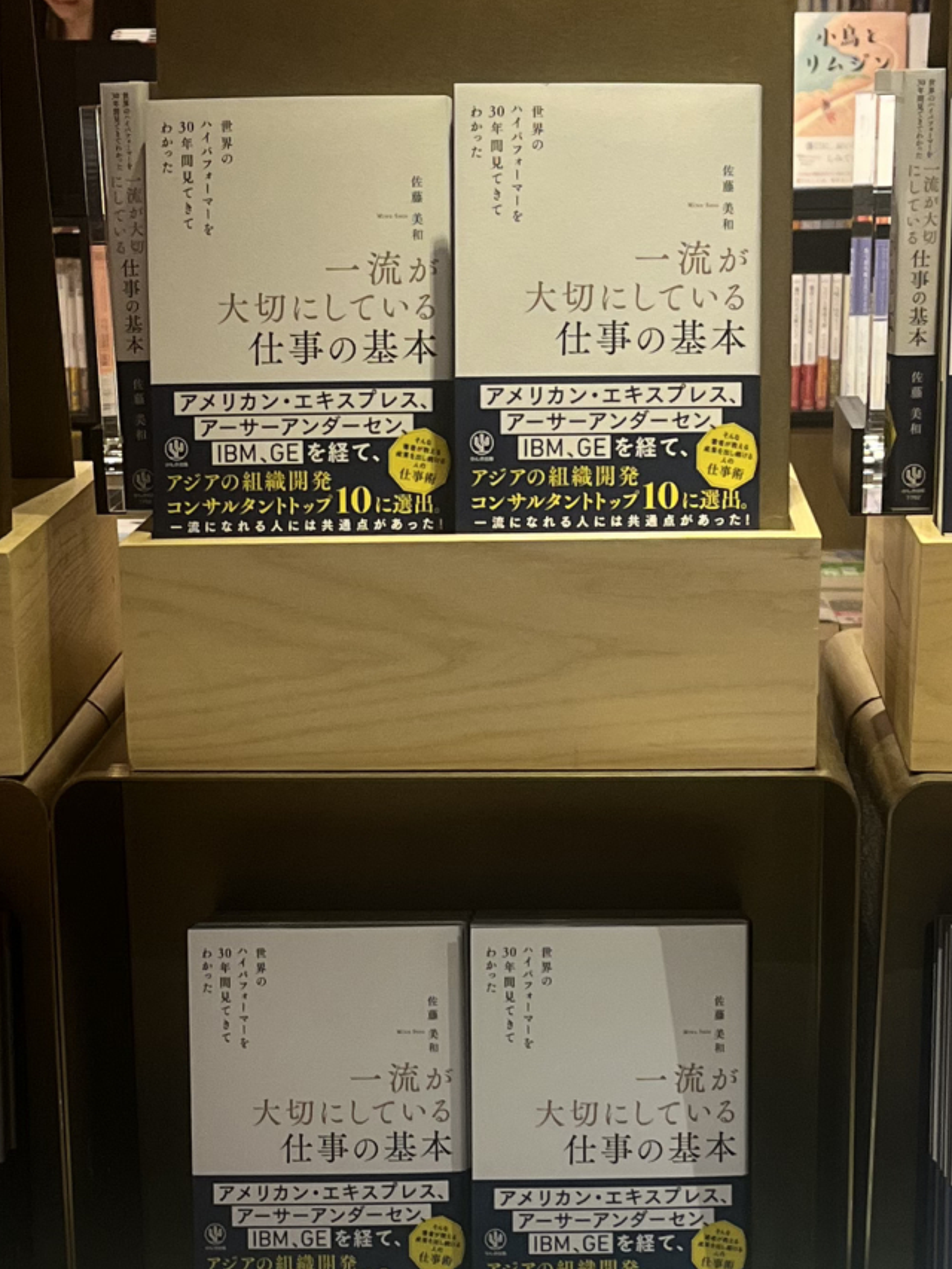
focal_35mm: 78
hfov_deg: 18.9
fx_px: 2859
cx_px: 372
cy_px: 927
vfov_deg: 24.8
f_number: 1.6
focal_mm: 5.1
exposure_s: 1/121
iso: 125
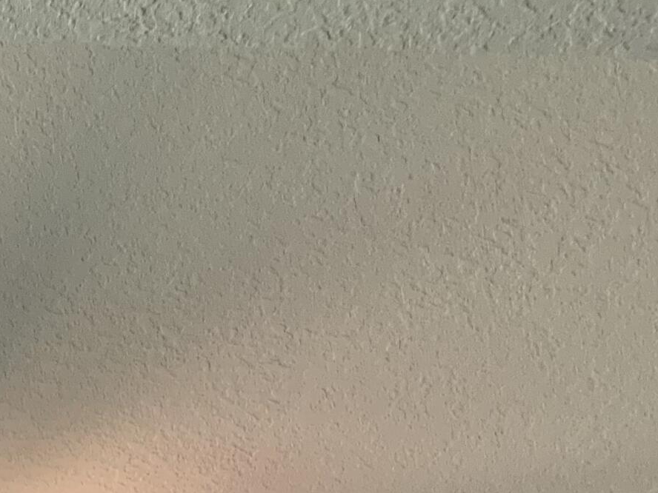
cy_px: 534
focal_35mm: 98
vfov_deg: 14.7
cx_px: -100
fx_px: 1863
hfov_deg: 19.1
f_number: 1.8
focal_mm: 3
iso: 80
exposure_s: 1/60
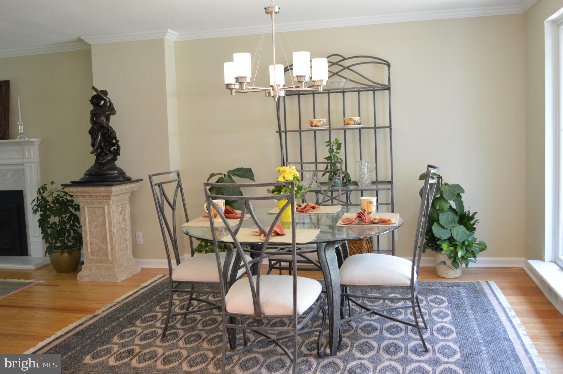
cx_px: 282
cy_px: 187
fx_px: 516
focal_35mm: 33
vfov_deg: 39.9
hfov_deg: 57.3
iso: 720
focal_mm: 22
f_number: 4
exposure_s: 1/60
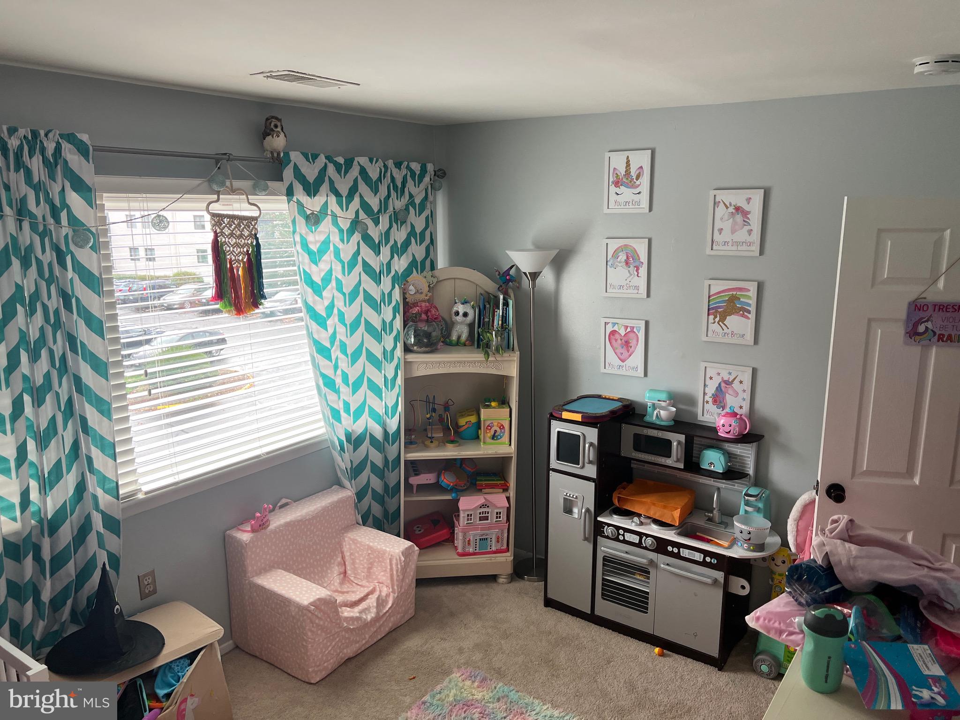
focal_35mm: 26
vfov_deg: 53.1
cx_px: 480
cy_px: 360
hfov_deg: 67.3
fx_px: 721
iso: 80
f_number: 1.5
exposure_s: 1/121
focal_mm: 5.7
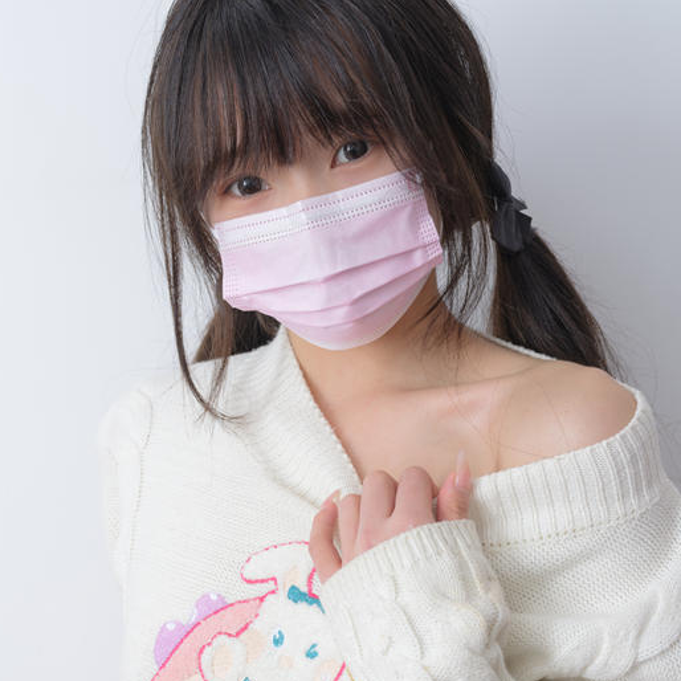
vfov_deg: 25.4
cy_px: 599
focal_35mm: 66
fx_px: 1469
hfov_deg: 26.1
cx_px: 352
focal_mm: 45
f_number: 7.1
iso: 200
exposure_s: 1/60
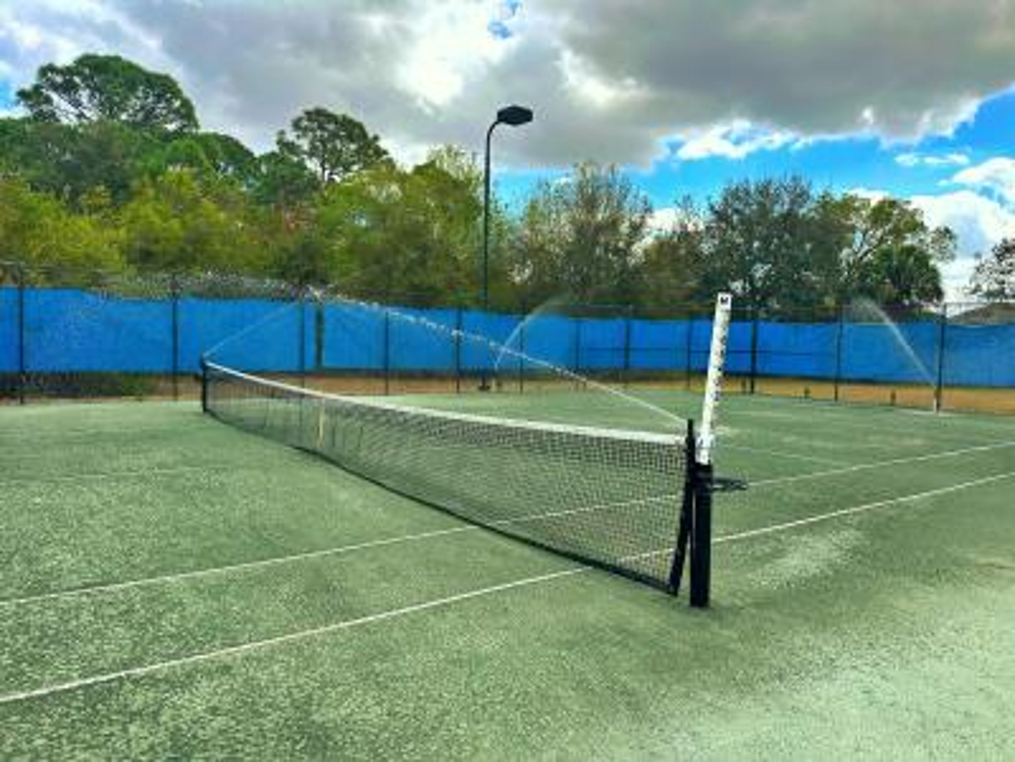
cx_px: 508
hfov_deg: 71.6
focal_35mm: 24
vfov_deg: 56.8
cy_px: 381
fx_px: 704
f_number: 1.78
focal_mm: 6.86
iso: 80
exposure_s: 1/2525
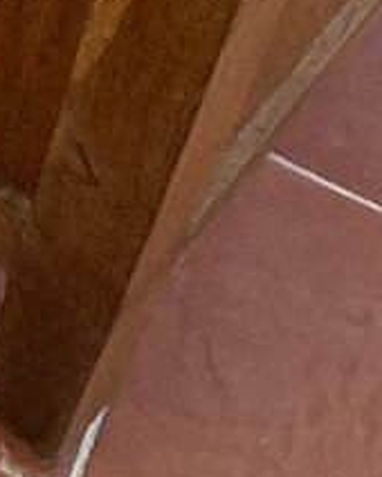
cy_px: -880
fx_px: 2328
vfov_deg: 9.5
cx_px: -499
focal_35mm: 165
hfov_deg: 8.6
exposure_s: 1/50
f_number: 1.8
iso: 160
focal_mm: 3.99
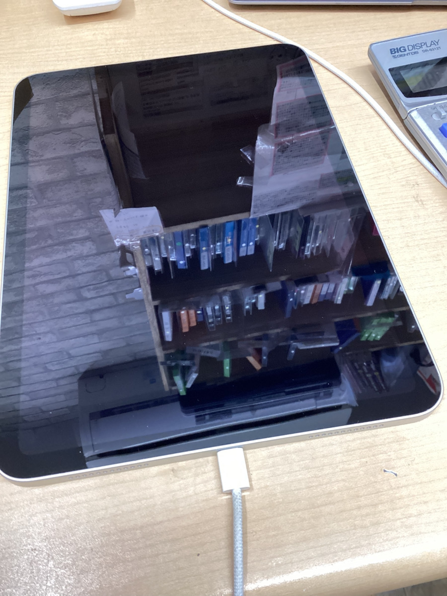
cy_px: 298
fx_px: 534
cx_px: 224
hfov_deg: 45.4
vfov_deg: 58.4
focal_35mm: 31
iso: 160
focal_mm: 3.3
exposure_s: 1/60
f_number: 2.4
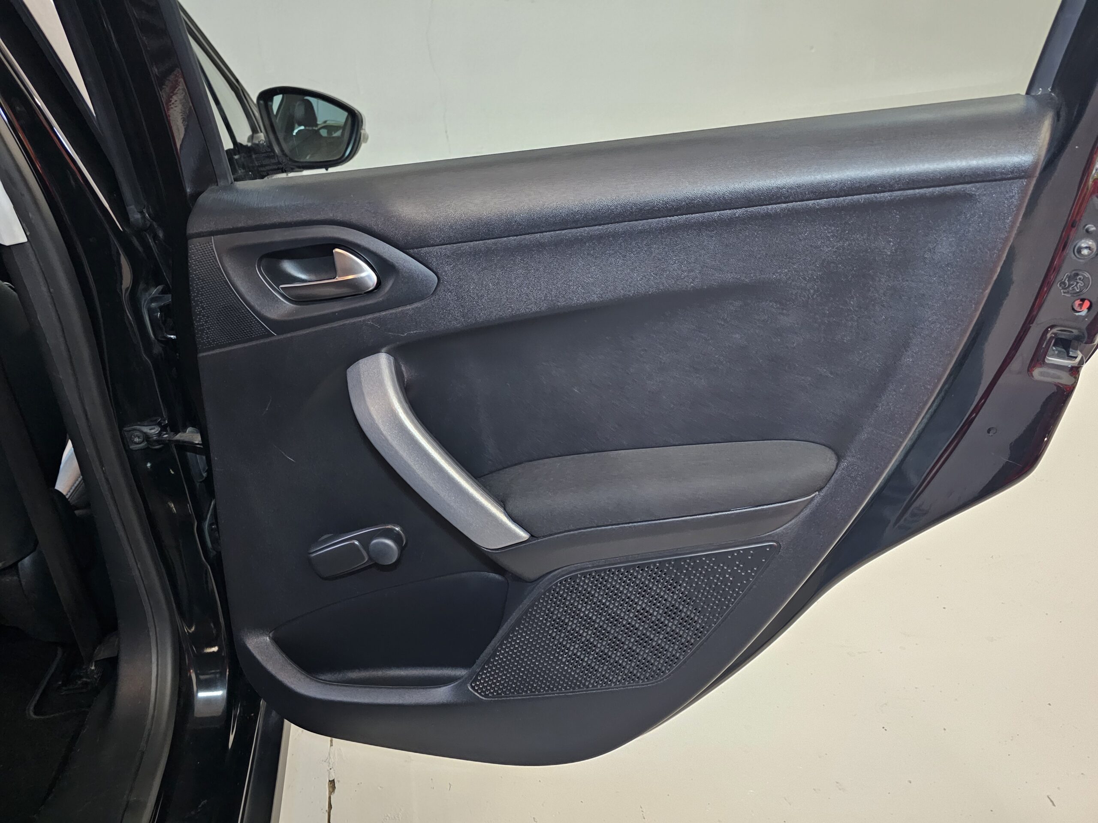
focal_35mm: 23
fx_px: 730
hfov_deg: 73.9
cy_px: 412
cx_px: 549
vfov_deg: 58.9
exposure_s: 1/24
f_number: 1.7
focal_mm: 6.3
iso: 1000
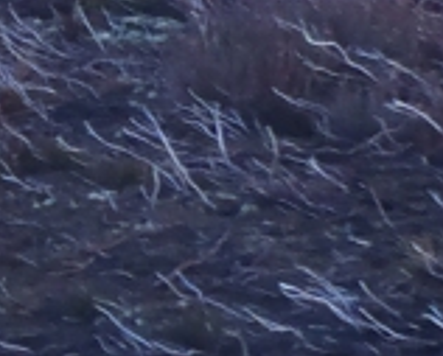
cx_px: -959
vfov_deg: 7.9
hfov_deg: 8.4
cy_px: -451
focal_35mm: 185
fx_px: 2430
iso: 100
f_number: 3.5
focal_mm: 5
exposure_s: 1/40
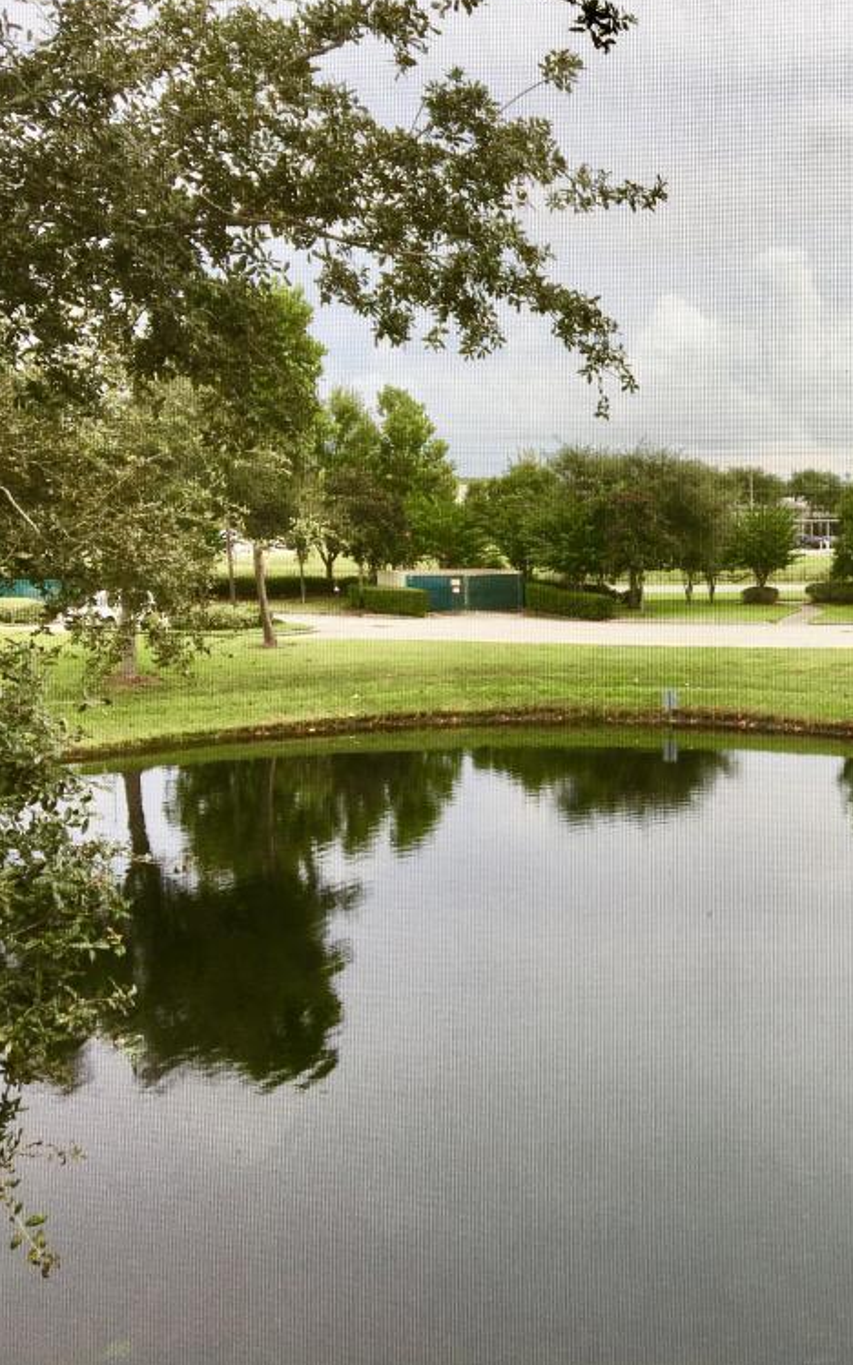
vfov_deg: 47.2
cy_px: 676
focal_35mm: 42
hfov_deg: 28.8
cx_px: 831
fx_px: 1562
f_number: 2.2
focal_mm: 4.15
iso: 25
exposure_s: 1/481
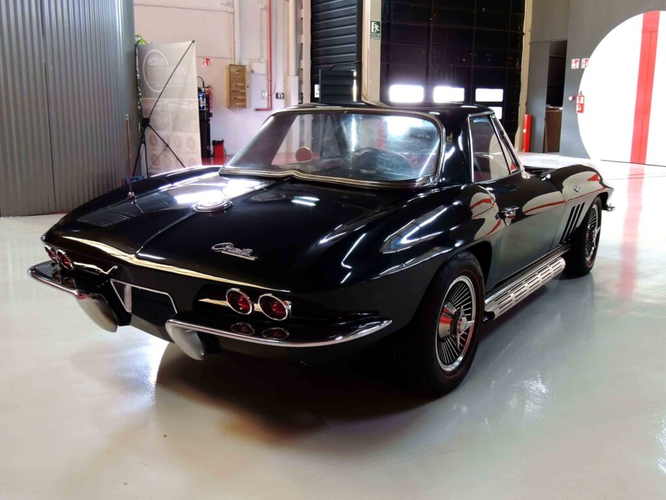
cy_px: 250
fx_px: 635
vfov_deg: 42.9
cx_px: 333
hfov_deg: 55.4
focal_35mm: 33
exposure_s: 1/30
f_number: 3.2
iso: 800
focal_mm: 5.8
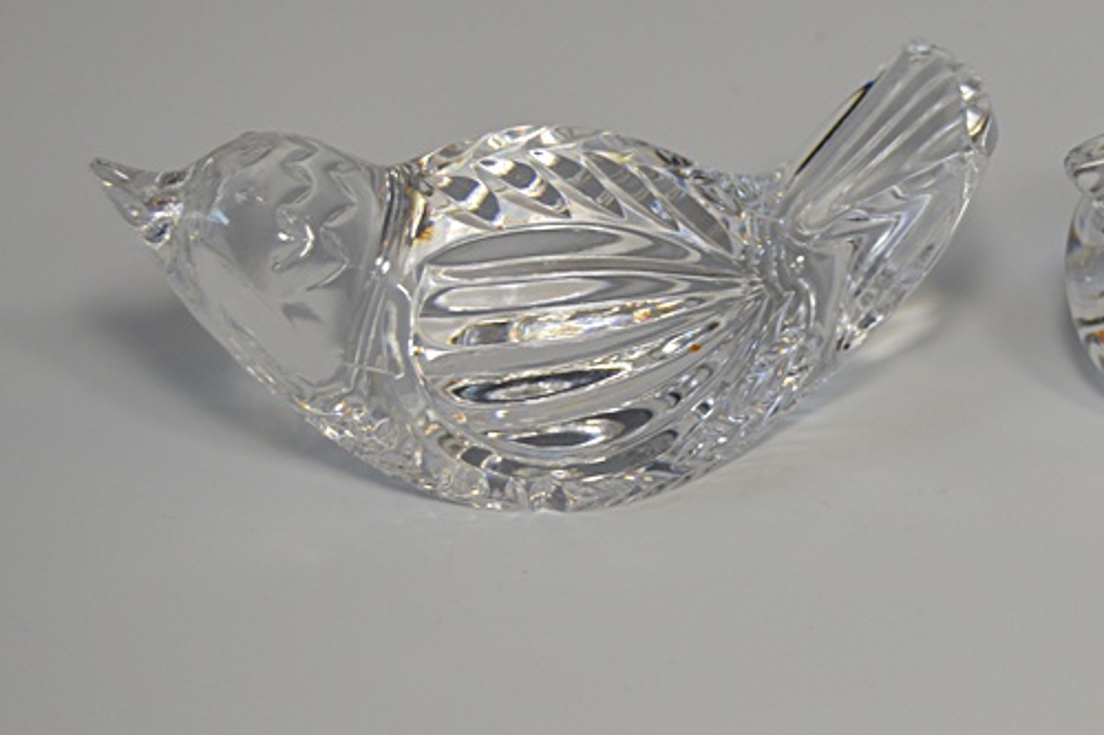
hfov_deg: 17.6
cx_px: 1022
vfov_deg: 11.9
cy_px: 63
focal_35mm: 114
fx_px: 3495
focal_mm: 38
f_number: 5.6
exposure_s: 1/125
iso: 250
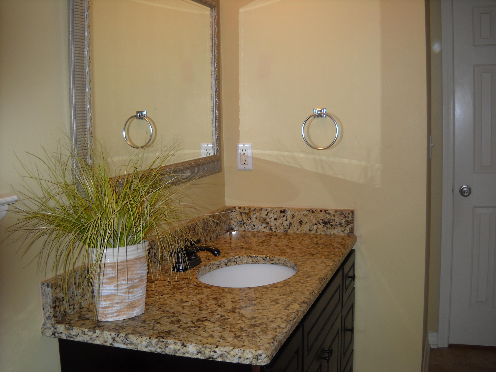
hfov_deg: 45.8
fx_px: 587
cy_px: 186
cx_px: 248
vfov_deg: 35.1
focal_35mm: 41
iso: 64
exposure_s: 1/30
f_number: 3.1
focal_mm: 6.72
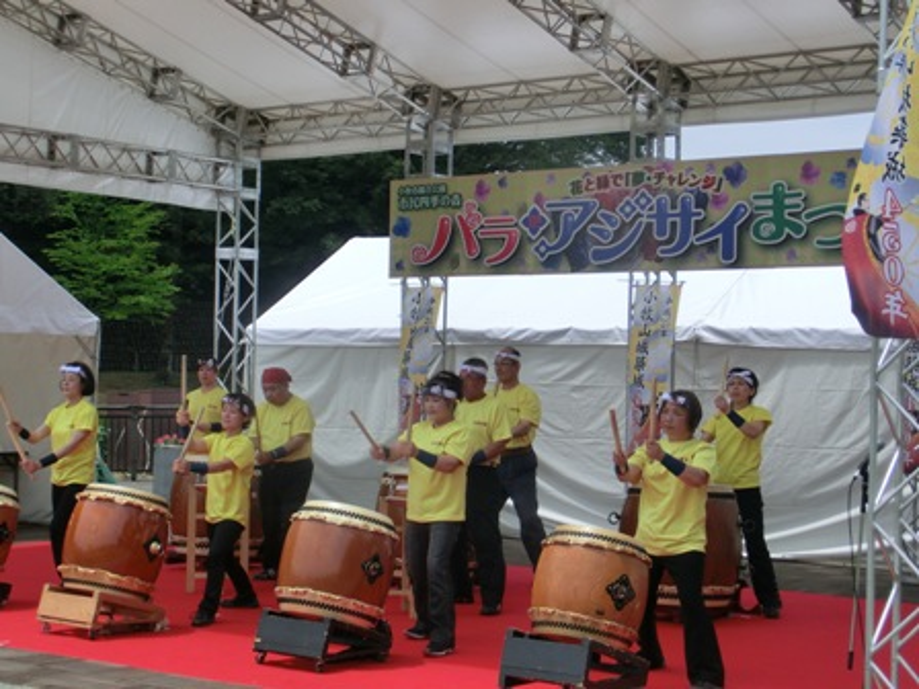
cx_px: 460
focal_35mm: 76
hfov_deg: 25.7
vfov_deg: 19.4
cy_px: 344
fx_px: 2018
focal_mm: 13.48
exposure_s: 1/800
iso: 100
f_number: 4.9
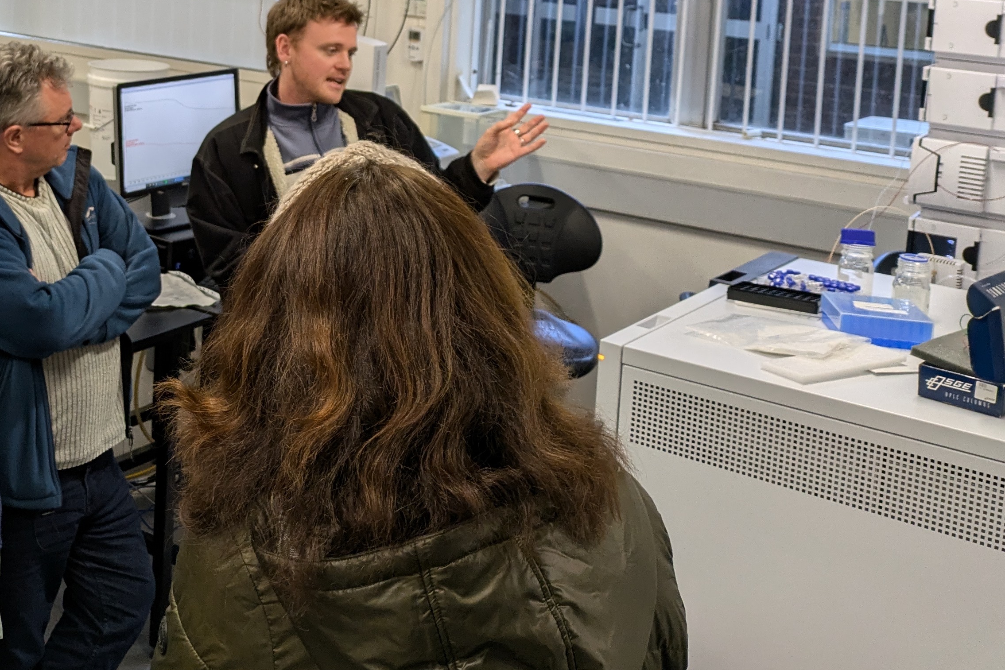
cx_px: 131
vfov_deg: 24.7
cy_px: 49
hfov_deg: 35.6
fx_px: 1480
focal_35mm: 53
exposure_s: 1/100
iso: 108
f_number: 1.89
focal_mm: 5.43
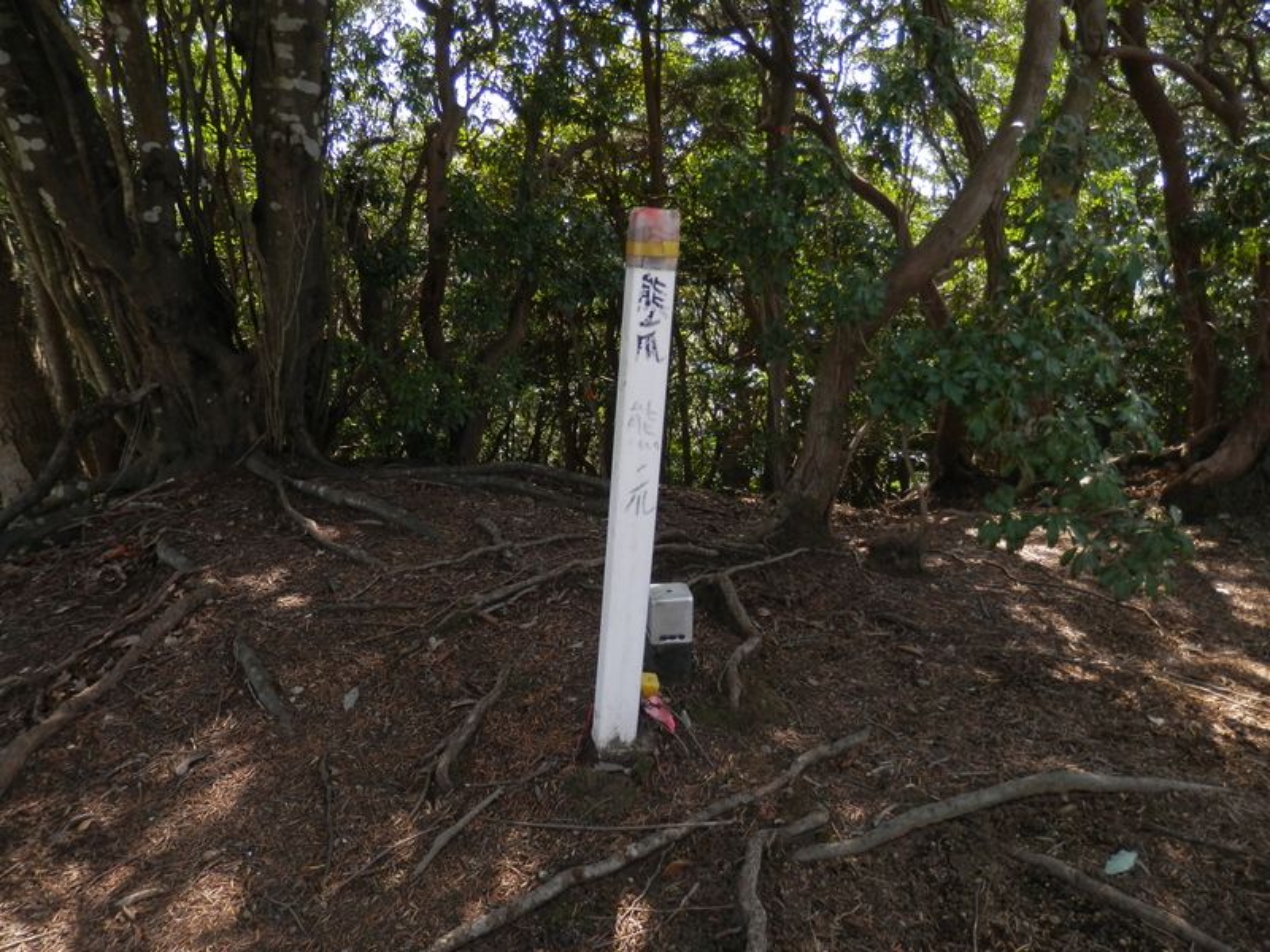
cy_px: 476
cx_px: 635
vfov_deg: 54.9
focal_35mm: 25
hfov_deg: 69.4
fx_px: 917
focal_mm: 4.5
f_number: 3
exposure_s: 1/125
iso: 80
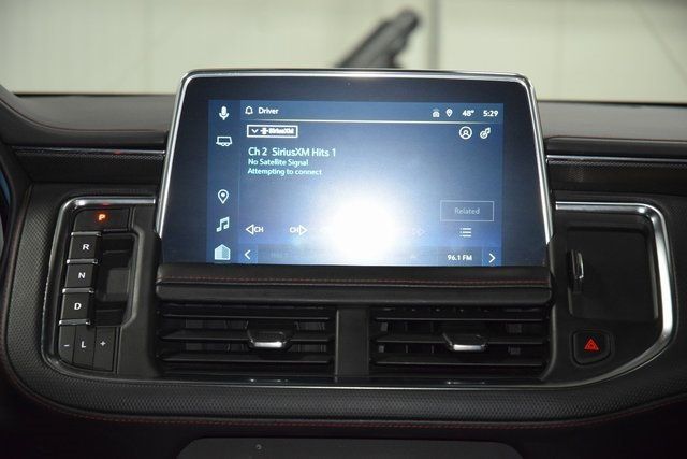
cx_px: 344
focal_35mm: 105
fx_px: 2004
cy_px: 230
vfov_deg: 13.0
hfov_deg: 19.5
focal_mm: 70
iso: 3200
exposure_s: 1/100
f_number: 4.5
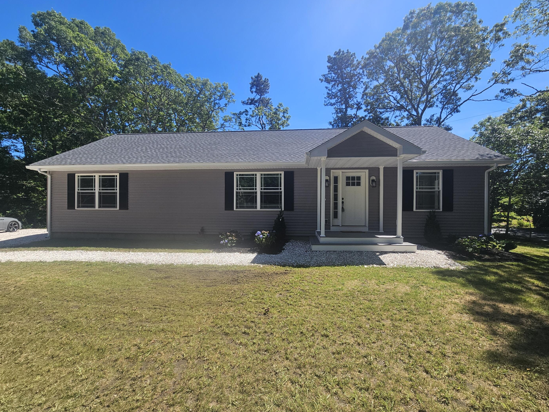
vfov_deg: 85.7
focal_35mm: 14
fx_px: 222
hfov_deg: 102.0
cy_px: 207
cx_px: 281
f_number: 2.2
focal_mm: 2.2
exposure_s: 1/1384
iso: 50
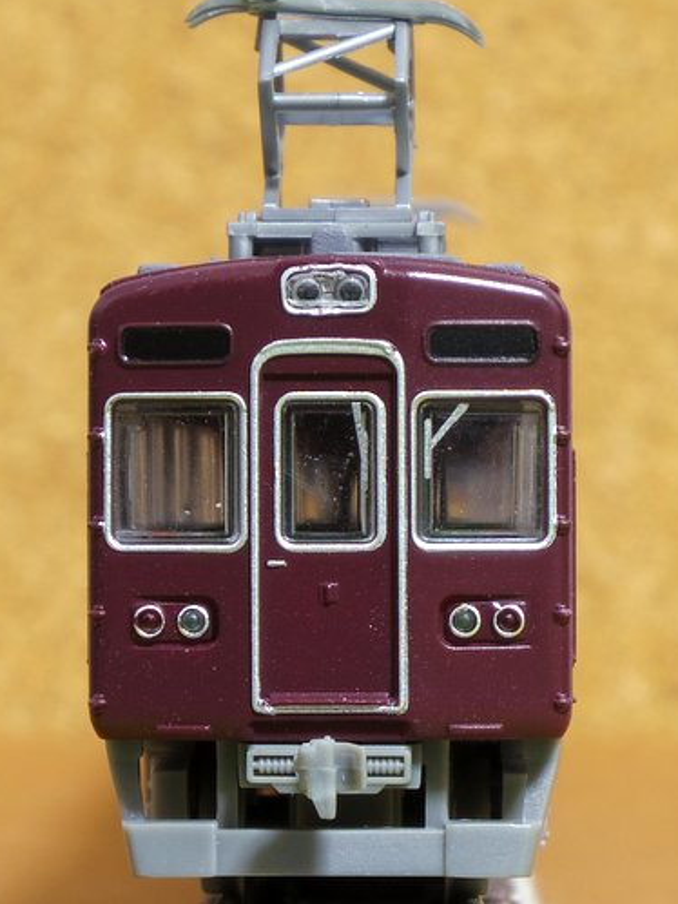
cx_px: 323
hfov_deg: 19.4
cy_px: 460
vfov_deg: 25.7
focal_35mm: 76
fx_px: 1986
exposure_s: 3
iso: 100
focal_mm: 14.9
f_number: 8
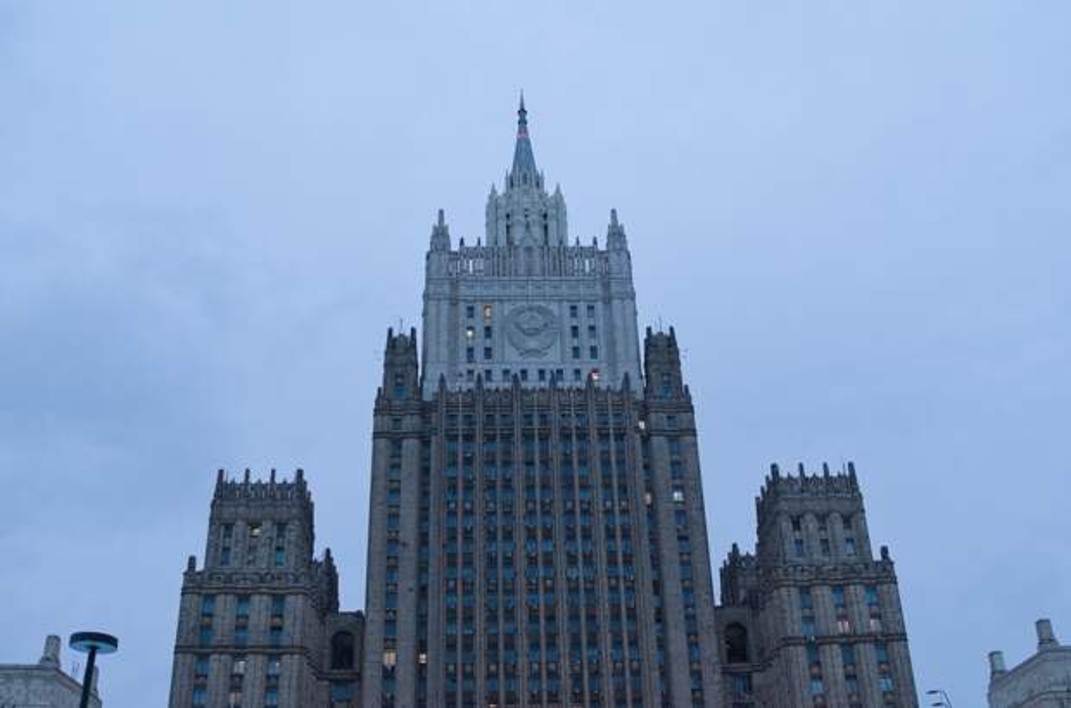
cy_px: 354
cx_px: 536
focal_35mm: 36
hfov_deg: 53.2
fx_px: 1068
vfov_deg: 36.7
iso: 400
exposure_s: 1/100
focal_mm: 24
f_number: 3.2
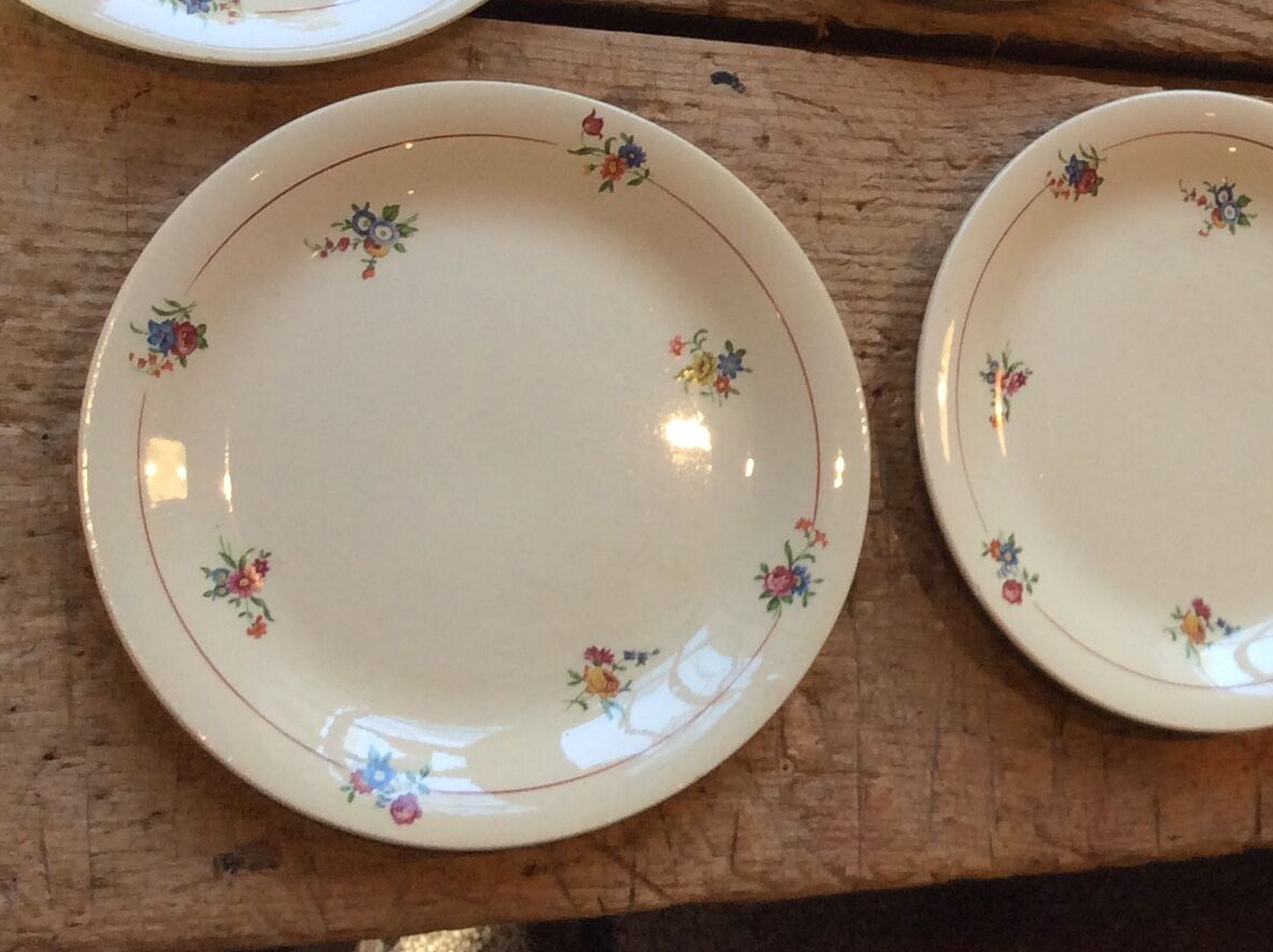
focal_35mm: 71
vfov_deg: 20.7
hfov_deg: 25.7
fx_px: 2608
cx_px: 1339
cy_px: 385
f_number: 2.4
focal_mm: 3.3
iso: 64
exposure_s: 1/100
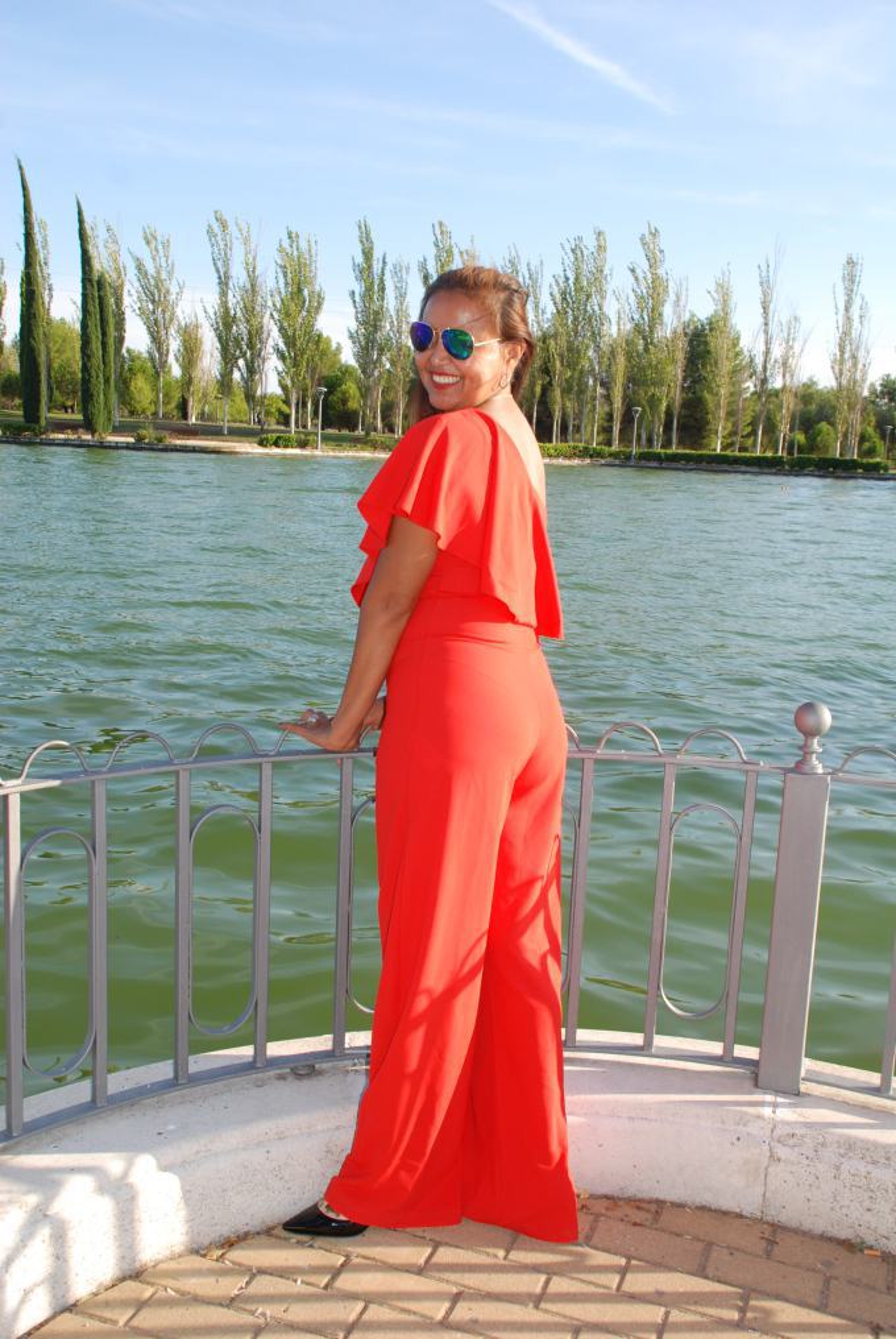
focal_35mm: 33
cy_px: 670
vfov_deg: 57.2
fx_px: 1229
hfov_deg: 40.1
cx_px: 448
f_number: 7.1
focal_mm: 22
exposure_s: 1/200
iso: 200
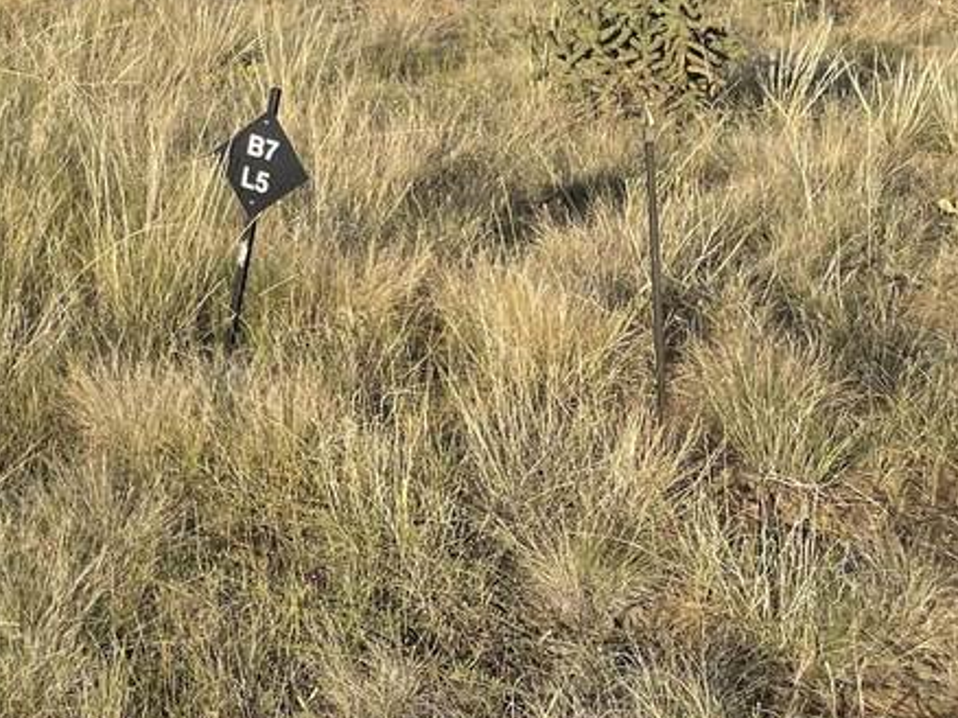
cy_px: -232
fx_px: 2102
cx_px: -398
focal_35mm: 76
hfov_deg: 22.1
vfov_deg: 18.0
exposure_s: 1/2488
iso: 32
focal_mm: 5.1
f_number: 1.6
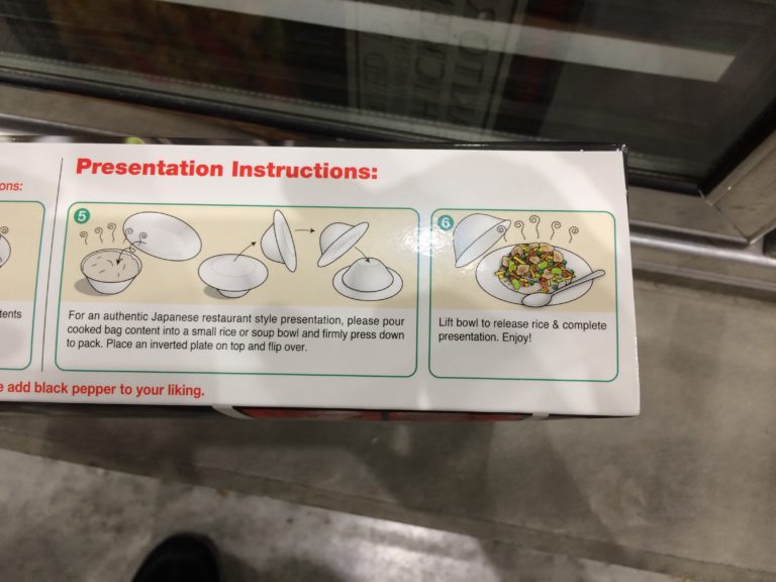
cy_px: 291
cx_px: 388
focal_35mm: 29
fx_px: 650
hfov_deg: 61.7
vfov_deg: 48.2
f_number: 2.2
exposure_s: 1/33
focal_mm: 4.15
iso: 40
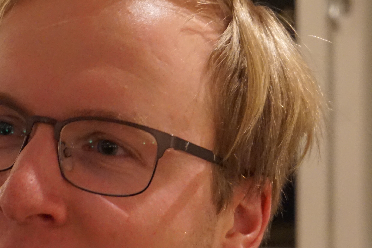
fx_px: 1715
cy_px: 186
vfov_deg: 8.3
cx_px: 149
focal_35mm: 166
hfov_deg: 12.4
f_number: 5.6
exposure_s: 1/60
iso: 3200
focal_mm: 46
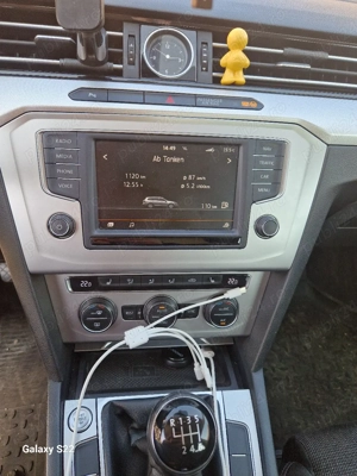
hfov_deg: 58.9
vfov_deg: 73.9
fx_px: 316
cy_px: 238
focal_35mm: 23
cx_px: 178
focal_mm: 5.4
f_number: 1.8
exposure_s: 1/182
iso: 50
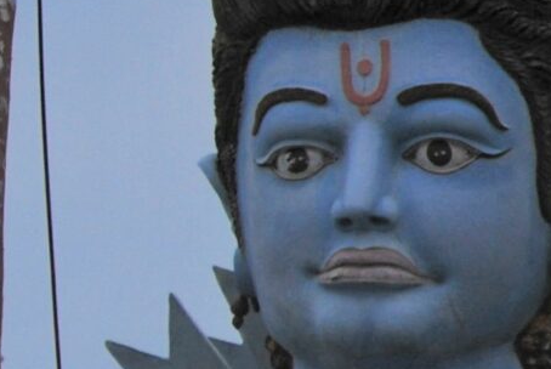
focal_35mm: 1691
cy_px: 209
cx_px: -618
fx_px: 25915
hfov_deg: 1.2
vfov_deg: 0.8
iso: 180
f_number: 5.6
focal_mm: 200
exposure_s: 1/4000
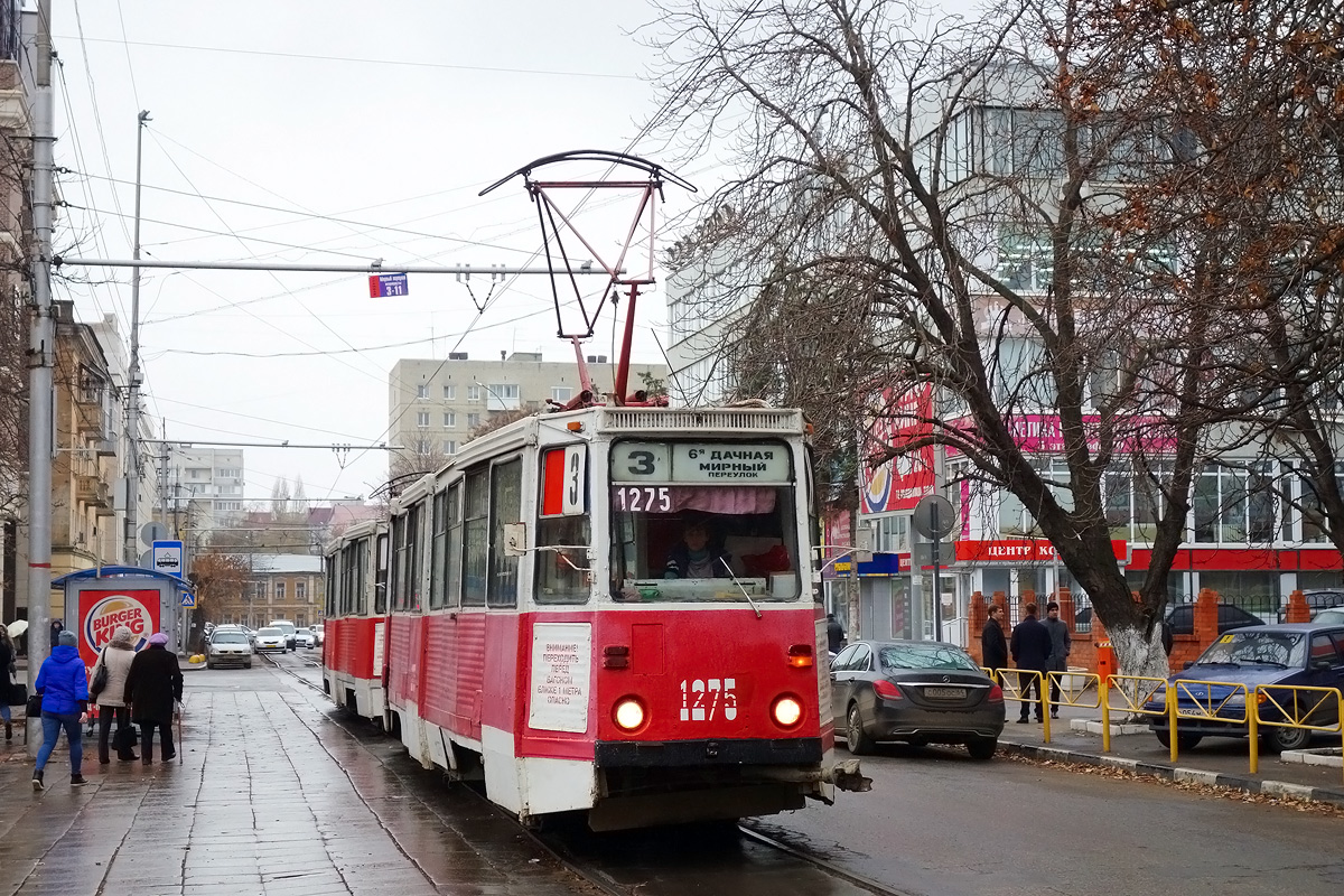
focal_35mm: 54
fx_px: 2016
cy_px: 448
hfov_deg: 36.9
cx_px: 672
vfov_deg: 25.1
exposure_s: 1/500
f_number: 3.5
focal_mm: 19.98
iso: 250
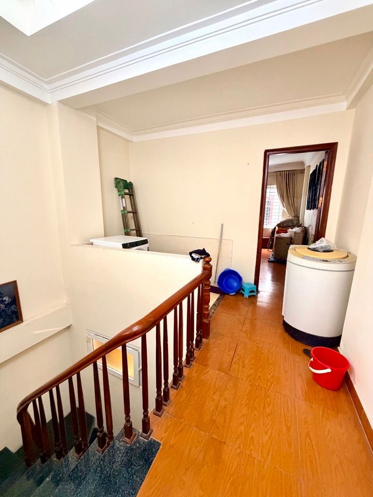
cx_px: 186
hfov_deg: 85.7
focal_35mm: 14
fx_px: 201
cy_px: 248
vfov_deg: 102.1
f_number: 2.2
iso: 500
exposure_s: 1/60
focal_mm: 2.22
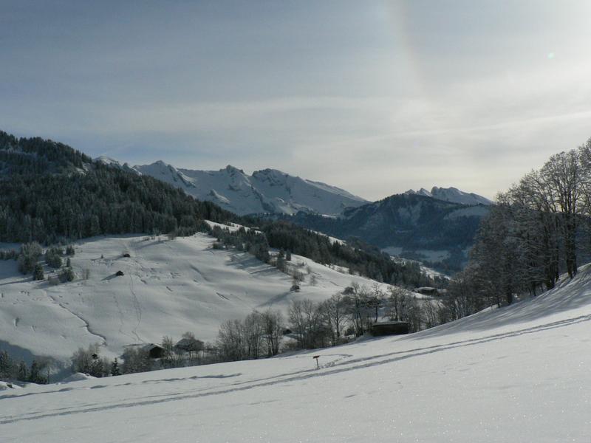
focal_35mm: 36
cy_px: 222
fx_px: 615
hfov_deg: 51.4
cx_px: 296
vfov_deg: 39.7
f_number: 8
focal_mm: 6
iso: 200
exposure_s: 1/1600
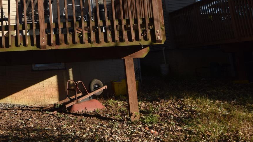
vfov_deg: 13.3
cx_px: 20
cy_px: -19
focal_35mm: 89
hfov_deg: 23.2
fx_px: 597
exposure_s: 1/200
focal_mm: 24
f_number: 9
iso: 100
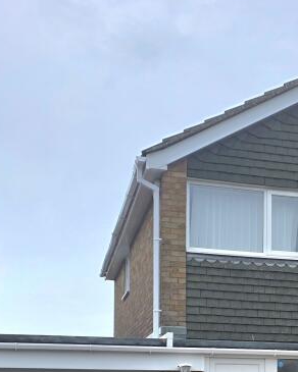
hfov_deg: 23.6
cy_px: 359
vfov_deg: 28.4
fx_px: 695
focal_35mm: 63
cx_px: 265
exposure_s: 1/370
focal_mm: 6.3
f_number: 1.7
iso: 25
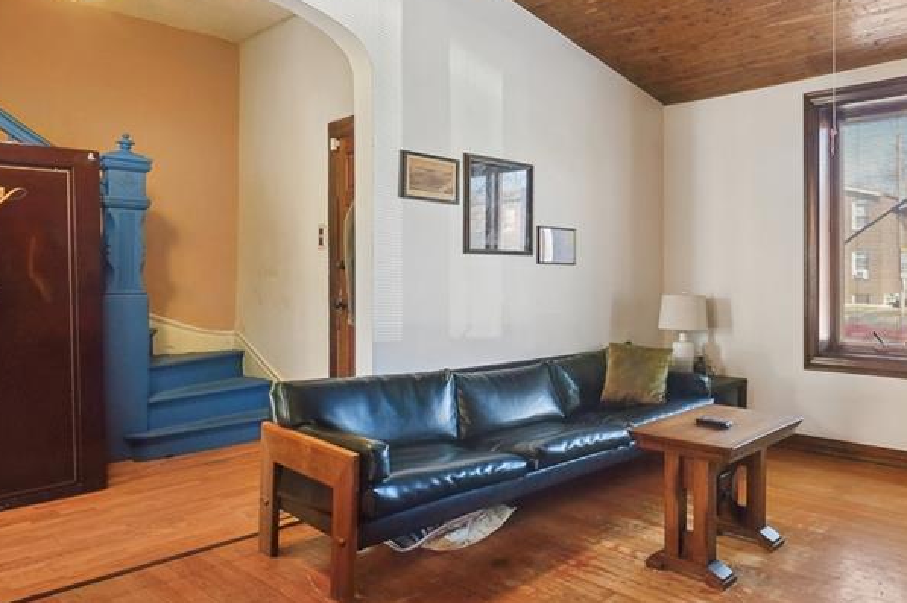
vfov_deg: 53.0
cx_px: 731
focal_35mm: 24
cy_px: 276
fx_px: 604
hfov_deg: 66.7
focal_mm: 14
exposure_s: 1/30
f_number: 8
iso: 400
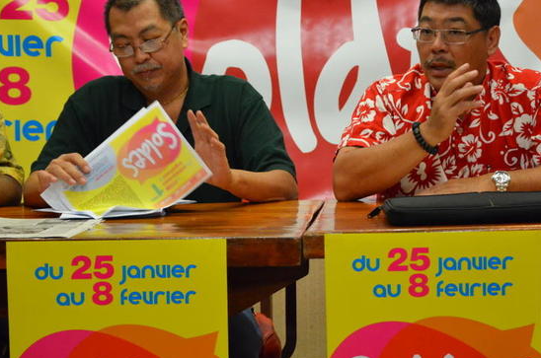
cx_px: 321
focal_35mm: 88
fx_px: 1320
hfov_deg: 23.1
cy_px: 195
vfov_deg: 15.5
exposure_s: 1/125
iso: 4000
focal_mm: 42
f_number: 5
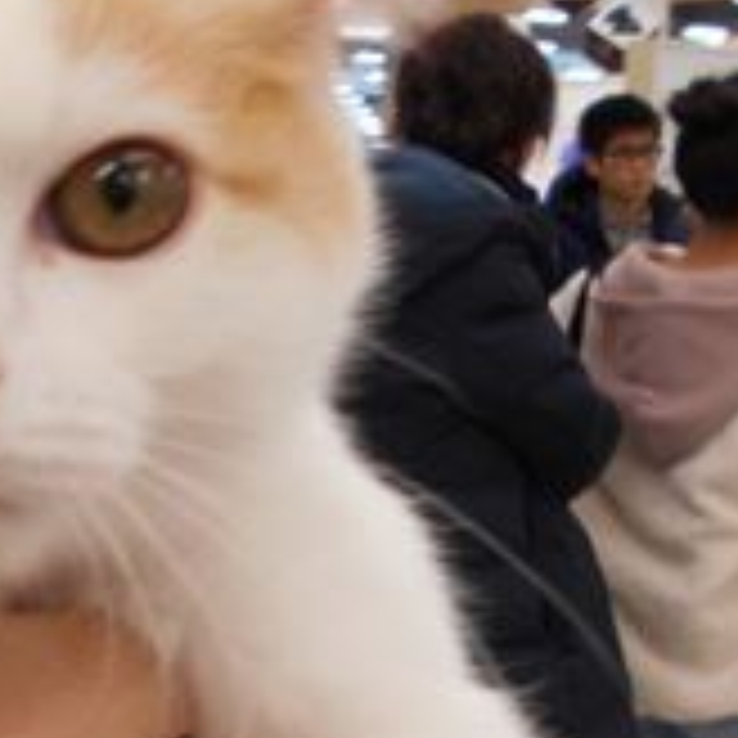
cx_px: -50
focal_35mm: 84
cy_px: 522
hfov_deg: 19.8
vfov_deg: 20.5
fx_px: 2026
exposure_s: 1/40
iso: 80
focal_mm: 4.6
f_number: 3.2
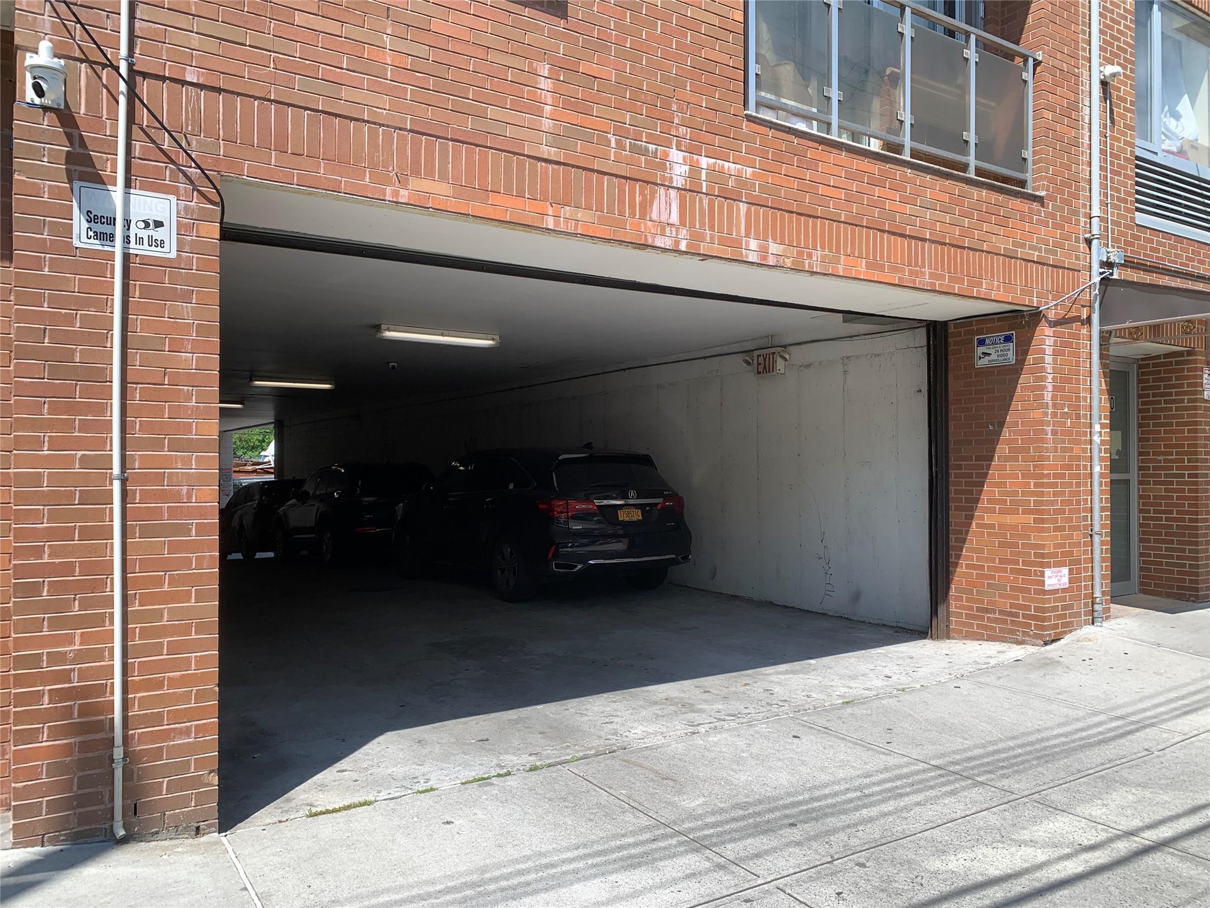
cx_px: 605
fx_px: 909
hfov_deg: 67.3
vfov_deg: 53.1
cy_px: 454
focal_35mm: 26
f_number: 1.8
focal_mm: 4.25
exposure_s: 1/1332
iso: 25
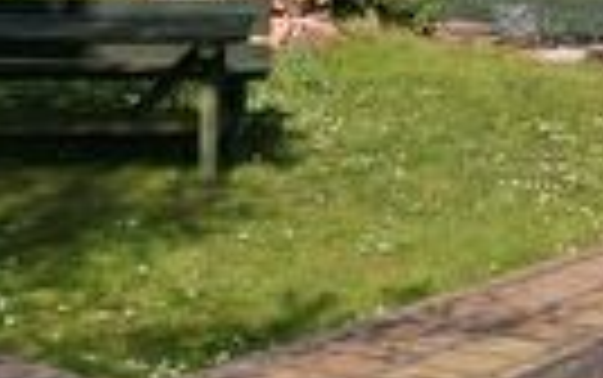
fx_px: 1924
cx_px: 842
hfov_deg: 16.6
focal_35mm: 117
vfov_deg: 11.1
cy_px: -27
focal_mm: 8.38
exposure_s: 1/125
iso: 110
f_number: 2.8
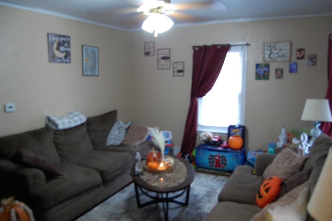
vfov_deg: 47.9
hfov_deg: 67.4
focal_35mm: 27
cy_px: 110
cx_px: 166
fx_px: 249
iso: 800
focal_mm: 18
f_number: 3.5
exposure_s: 1/25
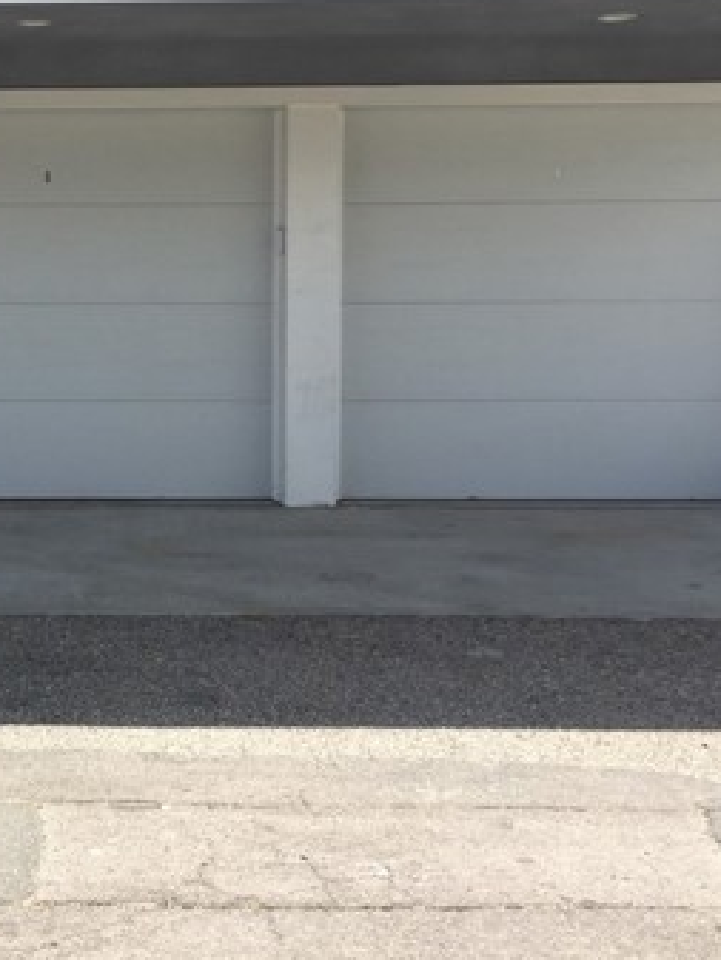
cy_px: 345
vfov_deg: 34.7
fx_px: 1526
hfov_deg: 25.6
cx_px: 51
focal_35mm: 55
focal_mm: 4.15
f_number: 2.2
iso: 32
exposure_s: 1/1130
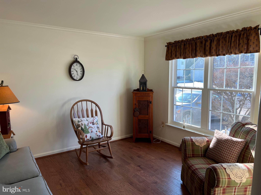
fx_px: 196
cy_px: 98
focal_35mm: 26
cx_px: 130
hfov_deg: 67.3
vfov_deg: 53.1
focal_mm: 5.7
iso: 40
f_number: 1.5
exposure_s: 1/250
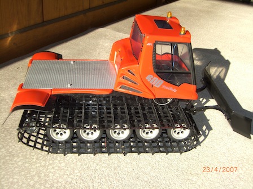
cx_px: 126
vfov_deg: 30.9
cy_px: 94
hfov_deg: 40.4
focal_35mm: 47
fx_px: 344
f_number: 3
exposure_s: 1/500
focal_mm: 7.6
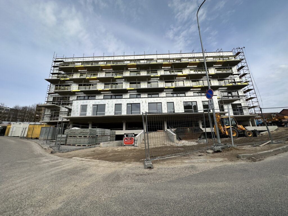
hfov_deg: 102.1
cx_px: 144
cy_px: 108
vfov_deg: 85.7
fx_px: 116
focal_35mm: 14
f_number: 2.2
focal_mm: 2.22
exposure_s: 1/1715
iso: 40
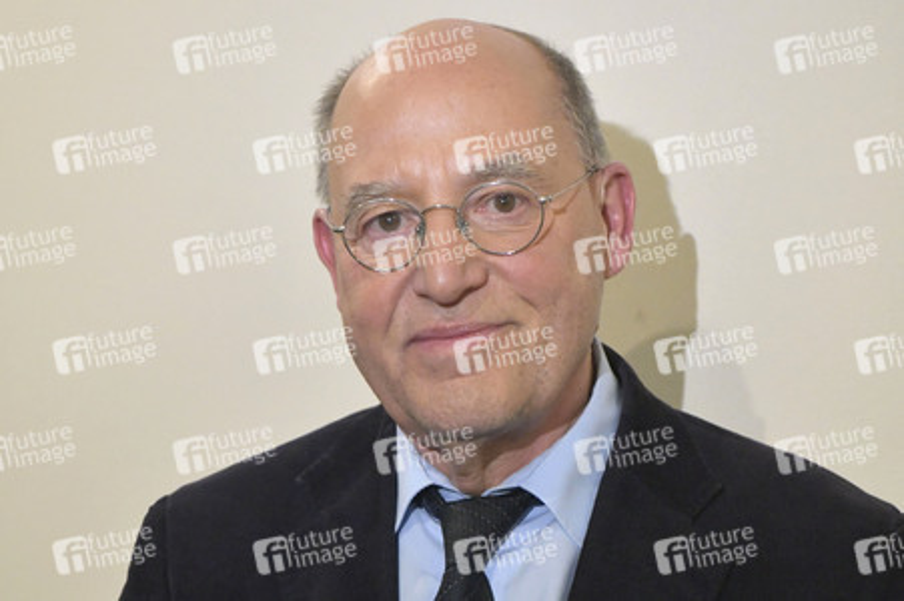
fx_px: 1756
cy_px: 300
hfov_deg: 28.9
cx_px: 452
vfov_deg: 19.4
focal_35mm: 70
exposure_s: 1/125
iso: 5000
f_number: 5
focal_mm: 70
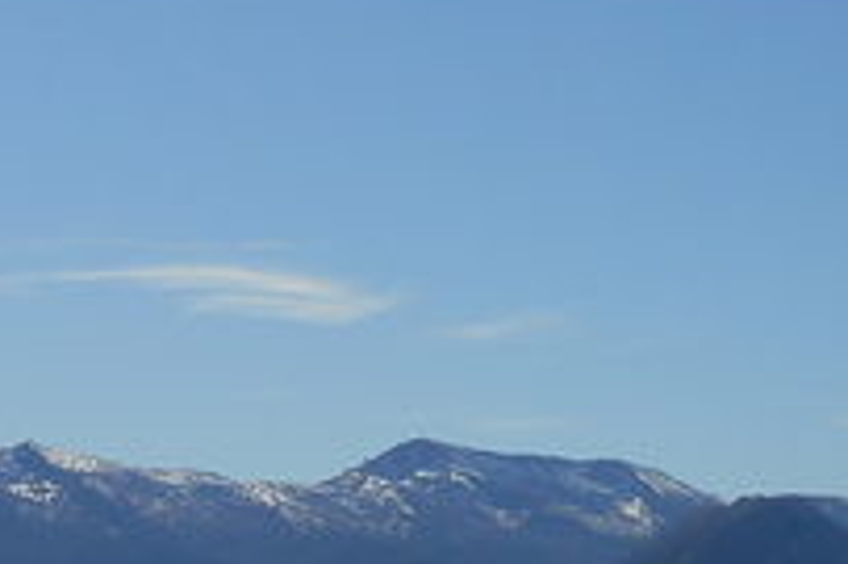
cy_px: 75
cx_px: 113
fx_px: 3695
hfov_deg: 13.0
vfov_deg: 8.7
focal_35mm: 157
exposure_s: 1/200
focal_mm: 9.1
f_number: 13.9
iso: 80
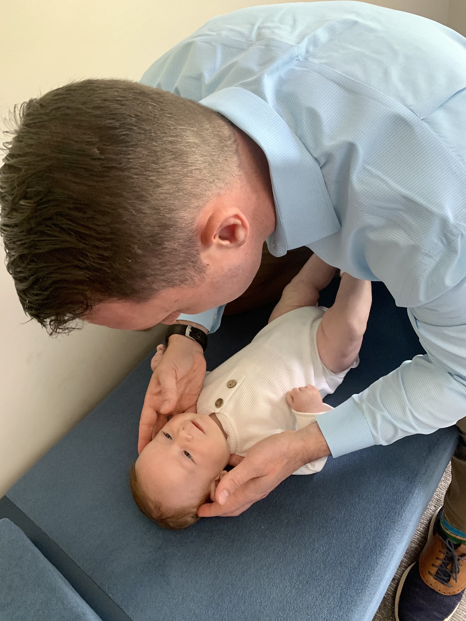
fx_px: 467
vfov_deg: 67.3
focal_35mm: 26
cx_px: 233
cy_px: 310
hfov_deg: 53.1
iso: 250
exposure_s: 1/60
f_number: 1.8
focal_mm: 4.25
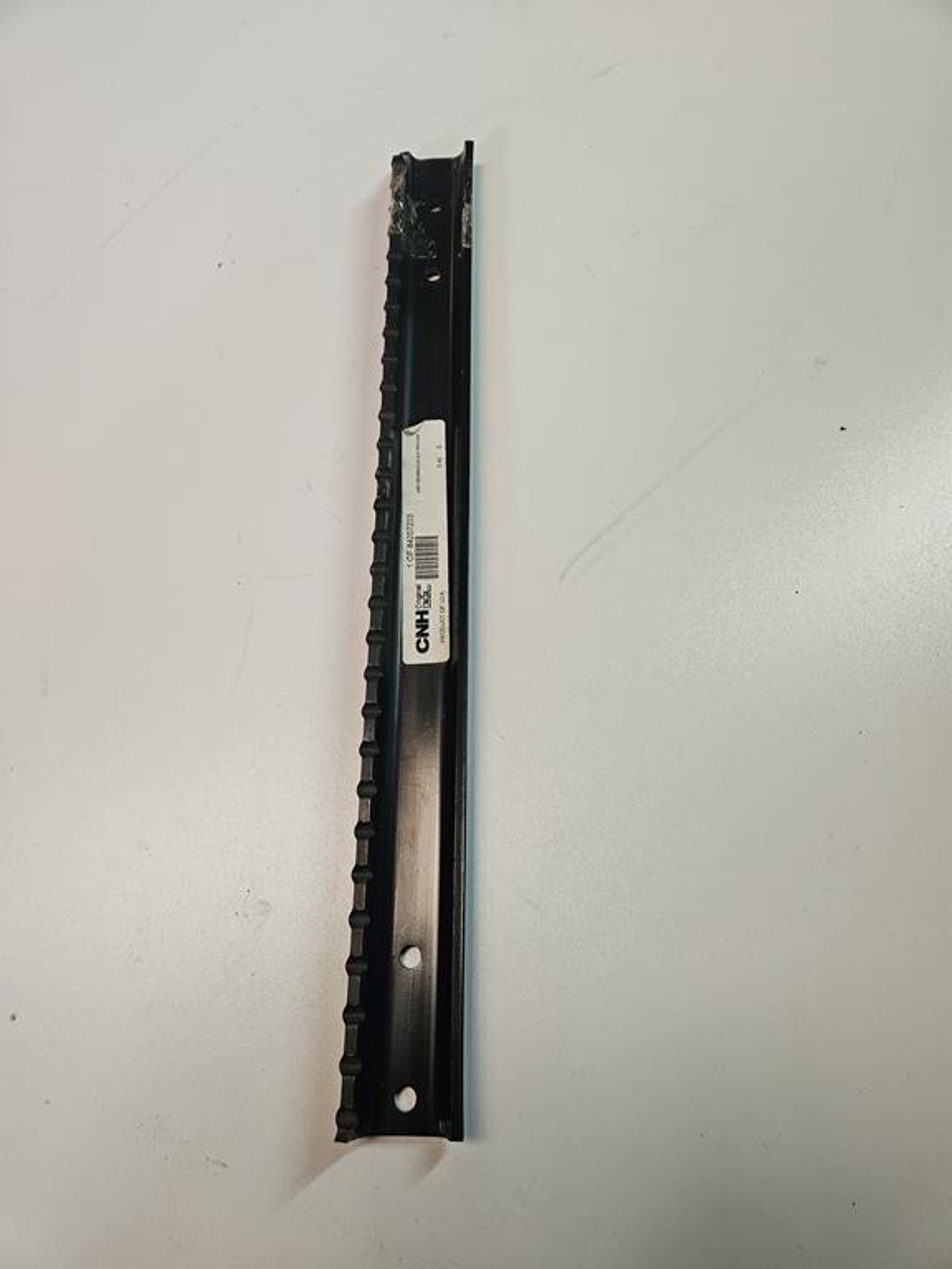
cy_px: 634
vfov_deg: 73.9
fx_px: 843
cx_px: 476
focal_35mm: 23
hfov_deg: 58.9
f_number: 1.8
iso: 400
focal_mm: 5.4
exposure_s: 1/100
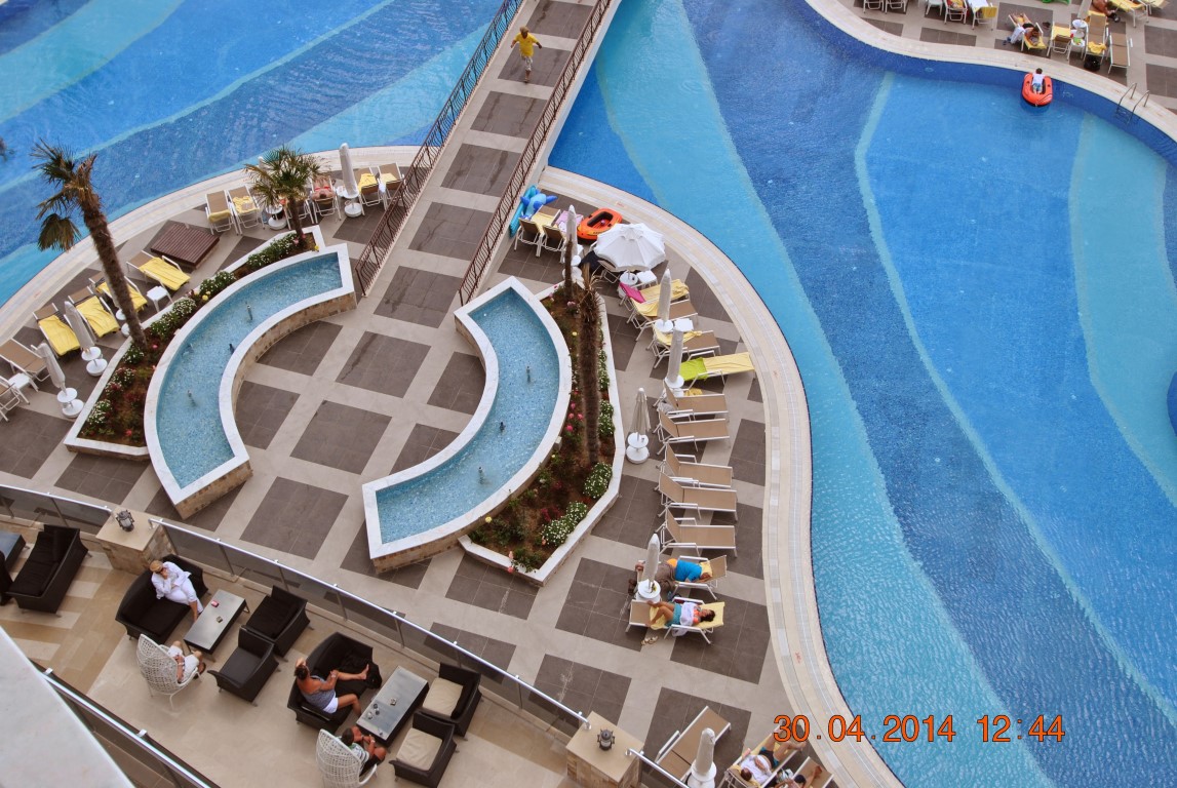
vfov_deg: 37.0
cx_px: 588
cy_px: 394
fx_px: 1178
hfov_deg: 53.1
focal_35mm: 36
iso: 100
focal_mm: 24
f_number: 8
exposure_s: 1/250
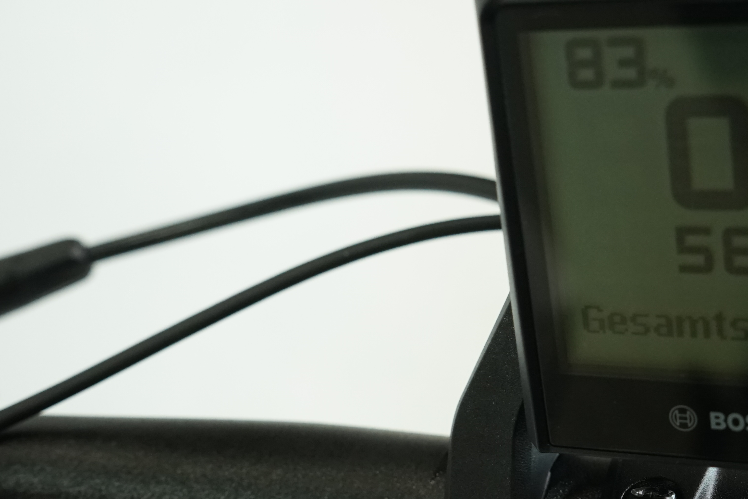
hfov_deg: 34.2
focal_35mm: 57
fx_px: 1184
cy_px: 218
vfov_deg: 23.8
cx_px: 582
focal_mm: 29
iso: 1600
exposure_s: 1/200
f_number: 5.6
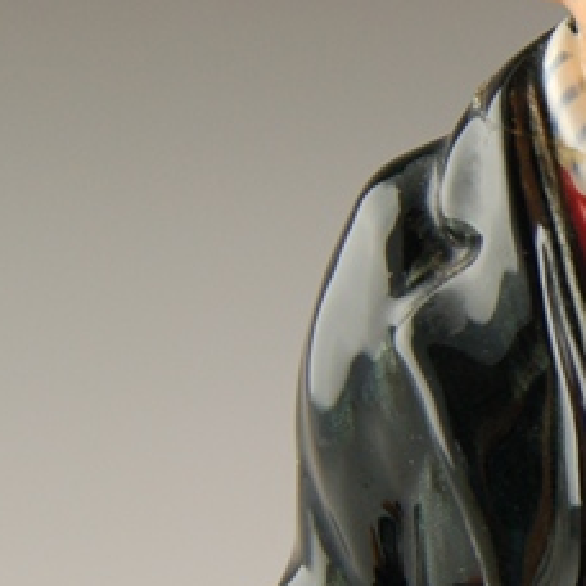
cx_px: 858
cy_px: 278
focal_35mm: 131
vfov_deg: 13.3
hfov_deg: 12.7
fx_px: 2509
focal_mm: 26
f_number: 5
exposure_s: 1/100
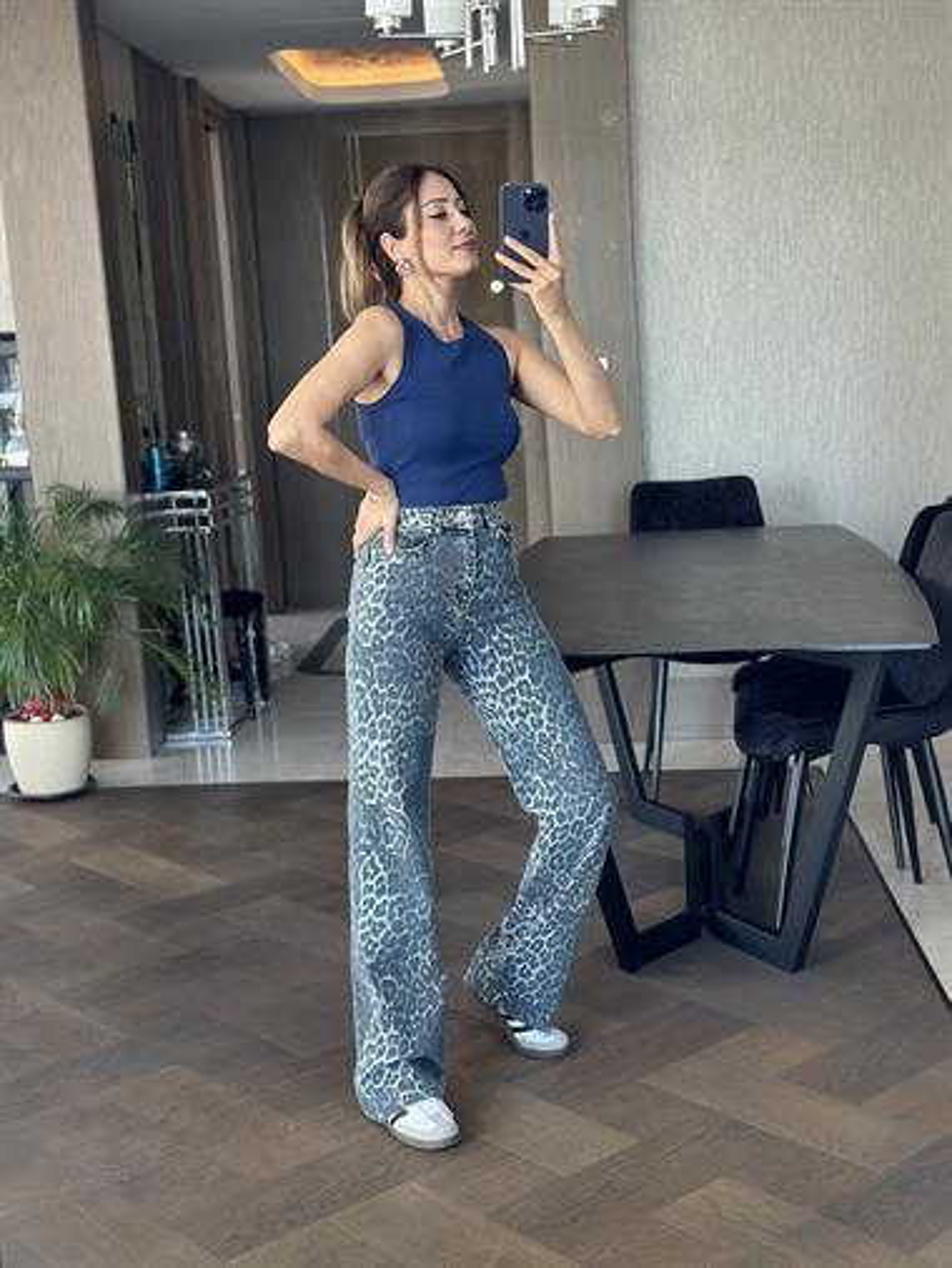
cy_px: 634
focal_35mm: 48
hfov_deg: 30.3
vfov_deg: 39.6
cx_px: 476
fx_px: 1759
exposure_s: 1/63
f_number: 1.78
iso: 125
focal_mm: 6.86
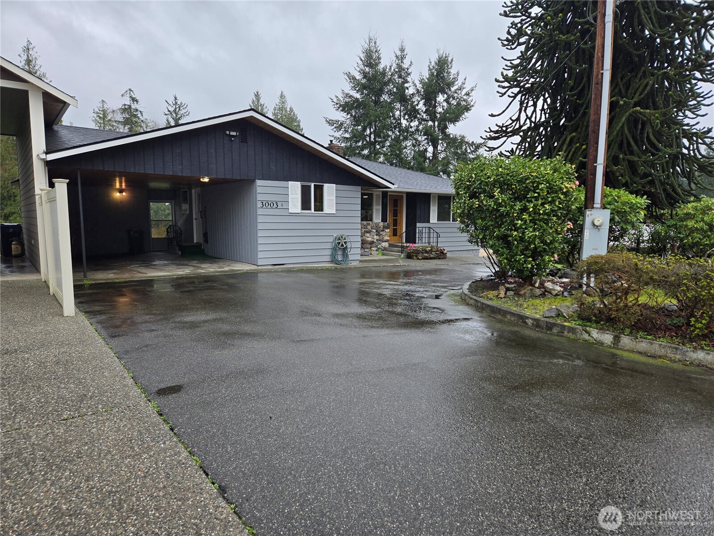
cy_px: 268
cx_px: 357
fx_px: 474
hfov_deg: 73.9
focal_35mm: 23
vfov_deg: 58.9
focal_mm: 5.4
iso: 25
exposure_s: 1/266
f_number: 1.8
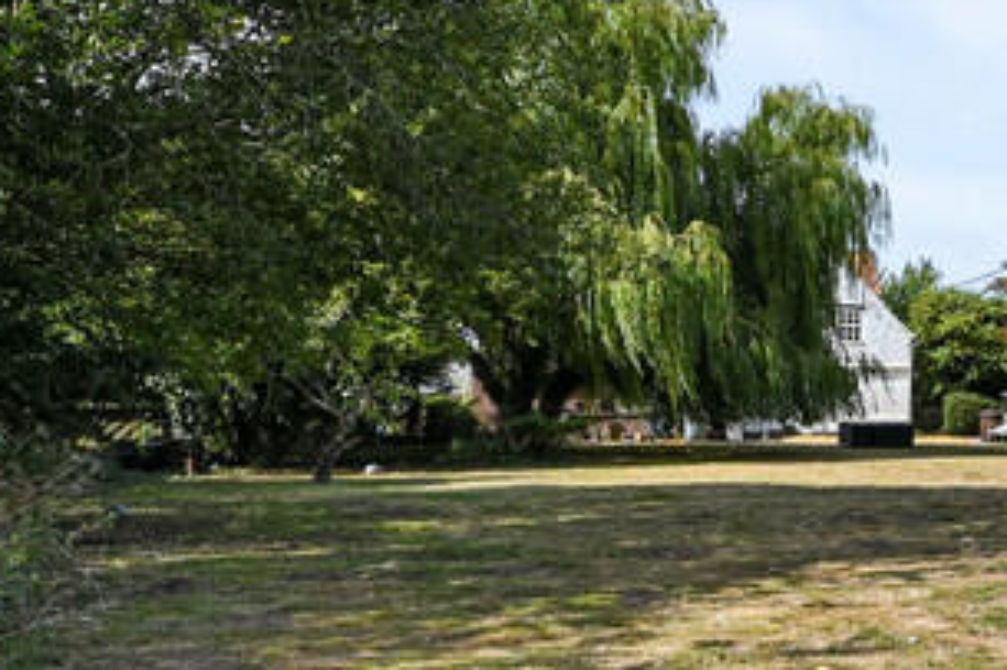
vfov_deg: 28.6
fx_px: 1314
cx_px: 1192
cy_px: 388
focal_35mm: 47
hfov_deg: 34.2
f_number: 11
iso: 400
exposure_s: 1/60
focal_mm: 14
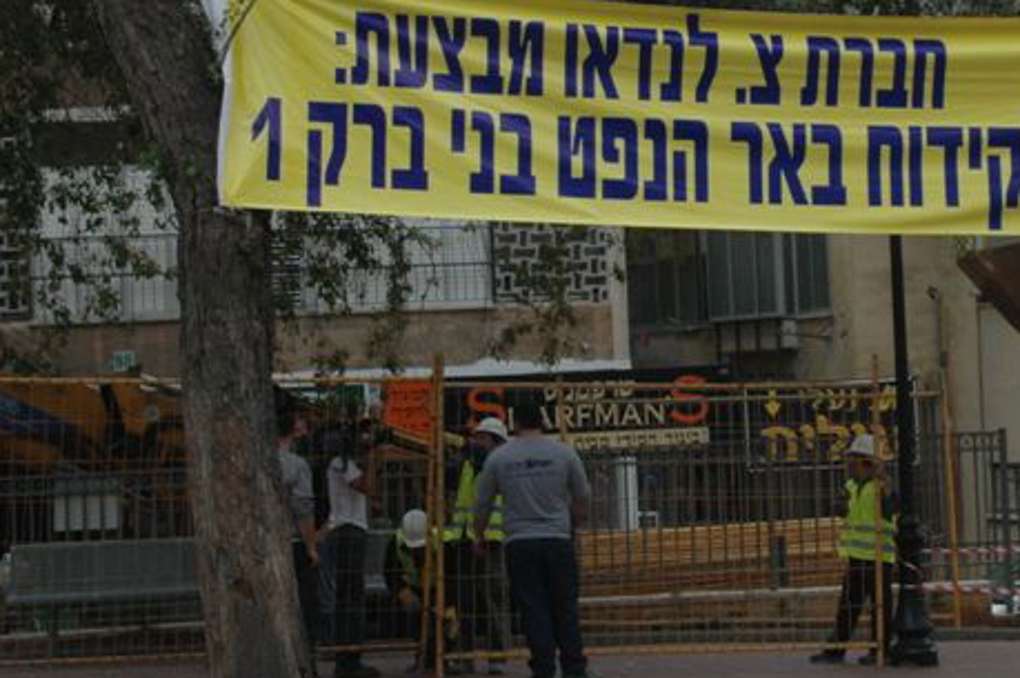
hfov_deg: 23.0
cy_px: 186
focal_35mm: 87
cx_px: 833
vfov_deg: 15.6
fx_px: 2462
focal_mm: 26
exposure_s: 1/320
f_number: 9
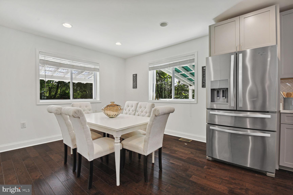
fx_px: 130
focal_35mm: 16
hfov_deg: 96.7
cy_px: 98
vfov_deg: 73.7
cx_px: 146
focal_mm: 16
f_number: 8
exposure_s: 1/10
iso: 320
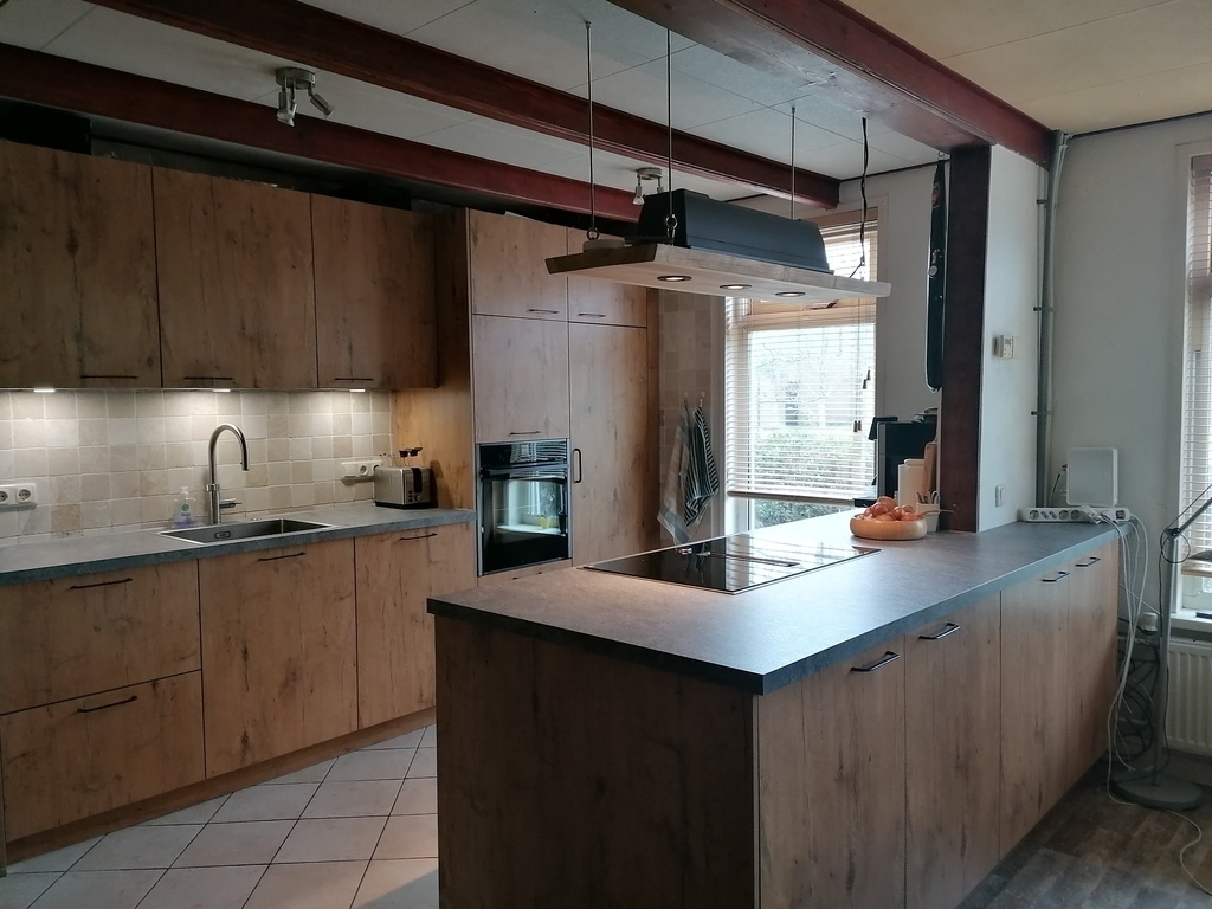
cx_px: 606
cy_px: 454
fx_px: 945
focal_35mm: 27
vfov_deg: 51.4
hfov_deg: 65.3
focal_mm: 4.75
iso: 160
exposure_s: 1/50
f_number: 1.8
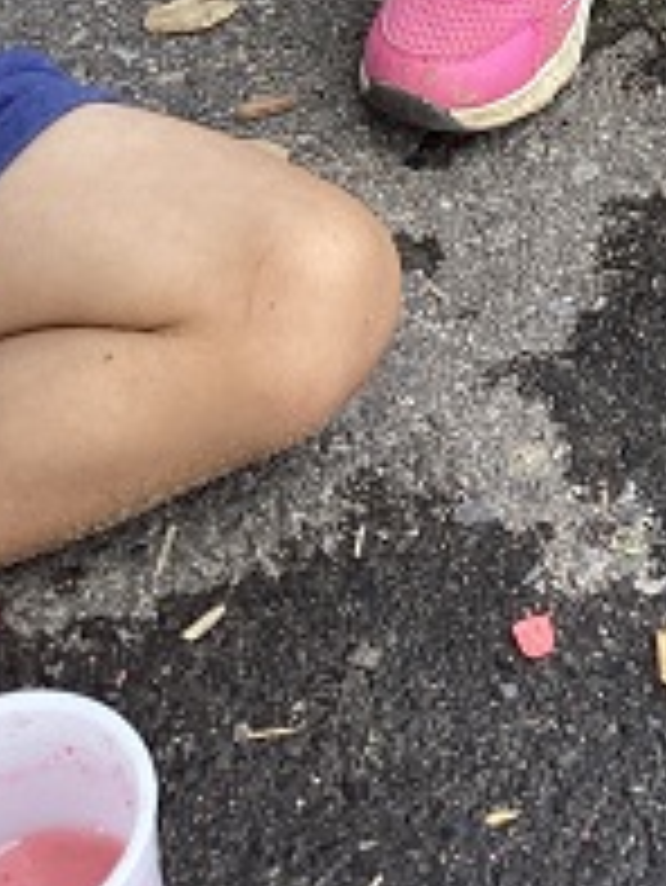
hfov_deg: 13.3
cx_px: 986
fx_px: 2691
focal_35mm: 105
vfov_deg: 17.9
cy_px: -148
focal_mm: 3.3
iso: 25
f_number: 2.4
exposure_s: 1/251
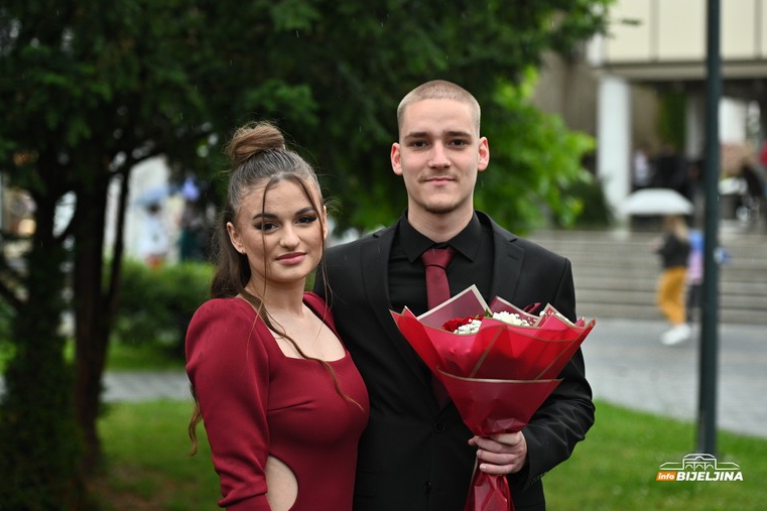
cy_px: 249
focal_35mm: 82
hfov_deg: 24.8
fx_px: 1747
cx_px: 374
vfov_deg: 16.6
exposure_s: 1/500
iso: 1000
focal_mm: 78
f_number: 2.8
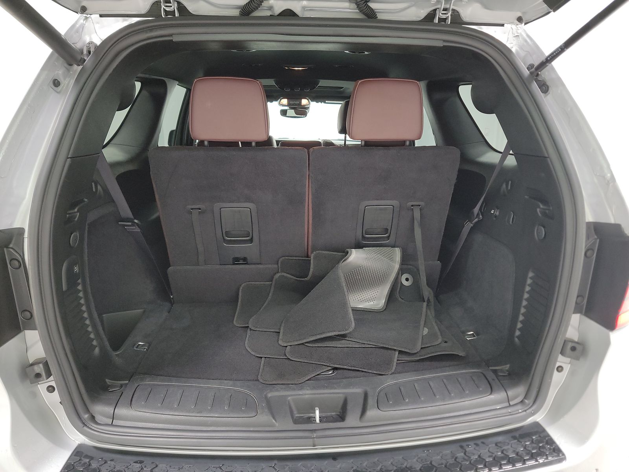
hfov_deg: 71.6
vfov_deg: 56.8
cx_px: 314
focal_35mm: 24
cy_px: 236
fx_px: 436
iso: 426
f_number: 1.8
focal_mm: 6.7
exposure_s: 1/59
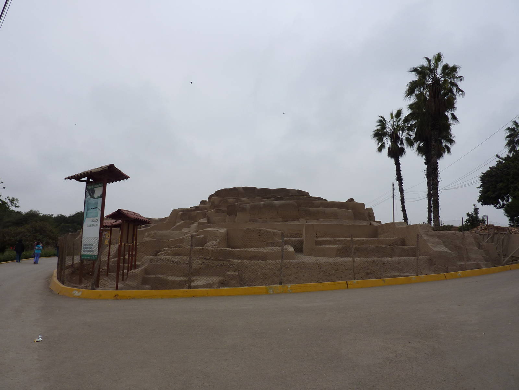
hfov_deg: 69.4
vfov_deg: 54.9
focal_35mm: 25
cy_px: 195
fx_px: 375
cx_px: 260
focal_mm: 4.1
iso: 80
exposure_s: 1/100
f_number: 4
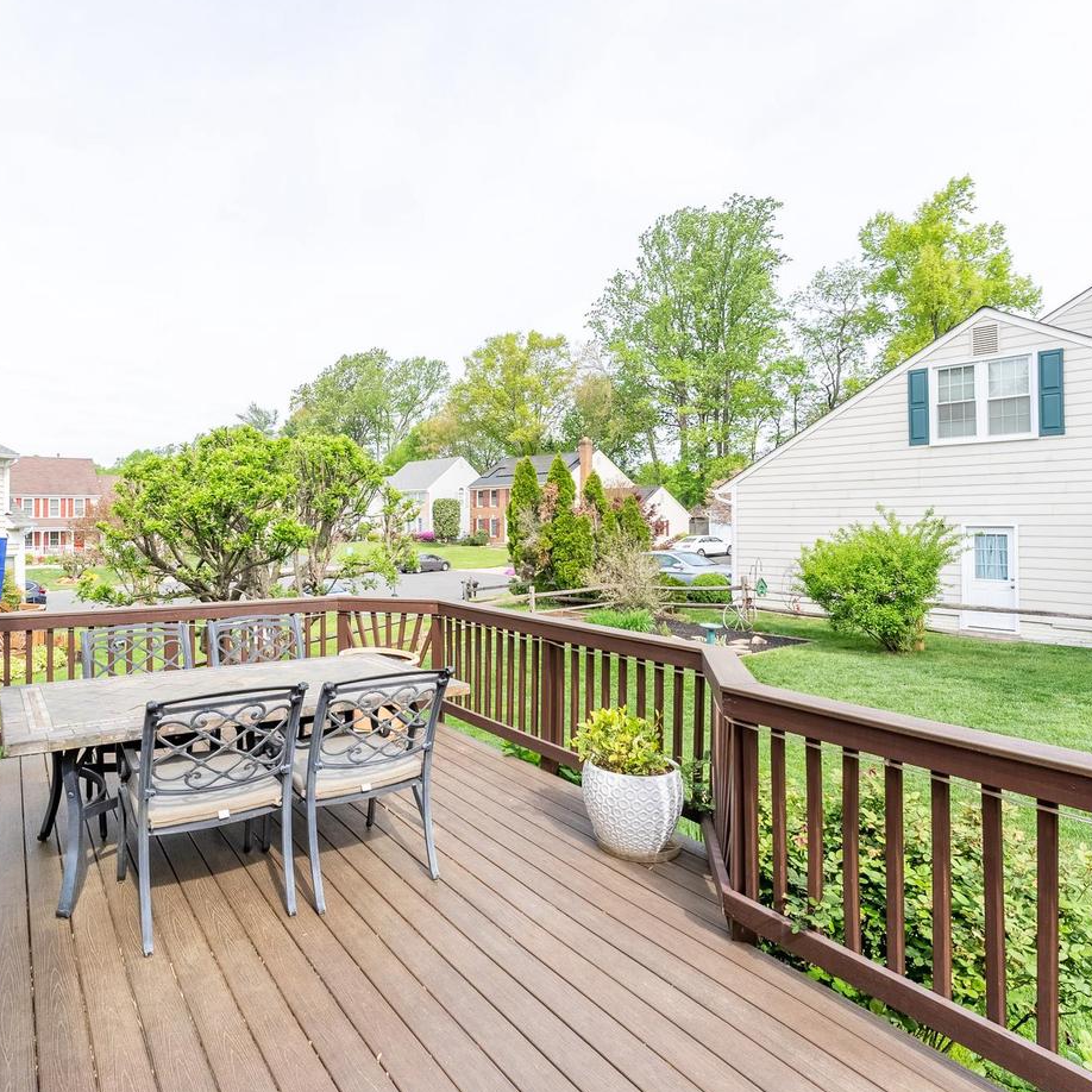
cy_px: 556
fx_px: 723
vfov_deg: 74.1
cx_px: 401
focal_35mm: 20
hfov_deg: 72.7
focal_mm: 15.2
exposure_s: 1/640
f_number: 8
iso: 100
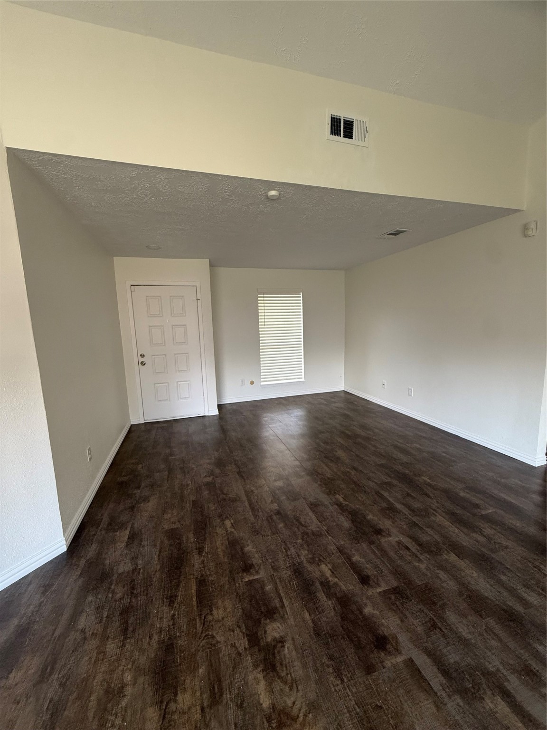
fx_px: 295
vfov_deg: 102.1
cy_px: 365
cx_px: 274
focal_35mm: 14
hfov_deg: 85.7
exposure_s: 1/120
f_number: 2.2
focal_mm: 2.22
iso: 200
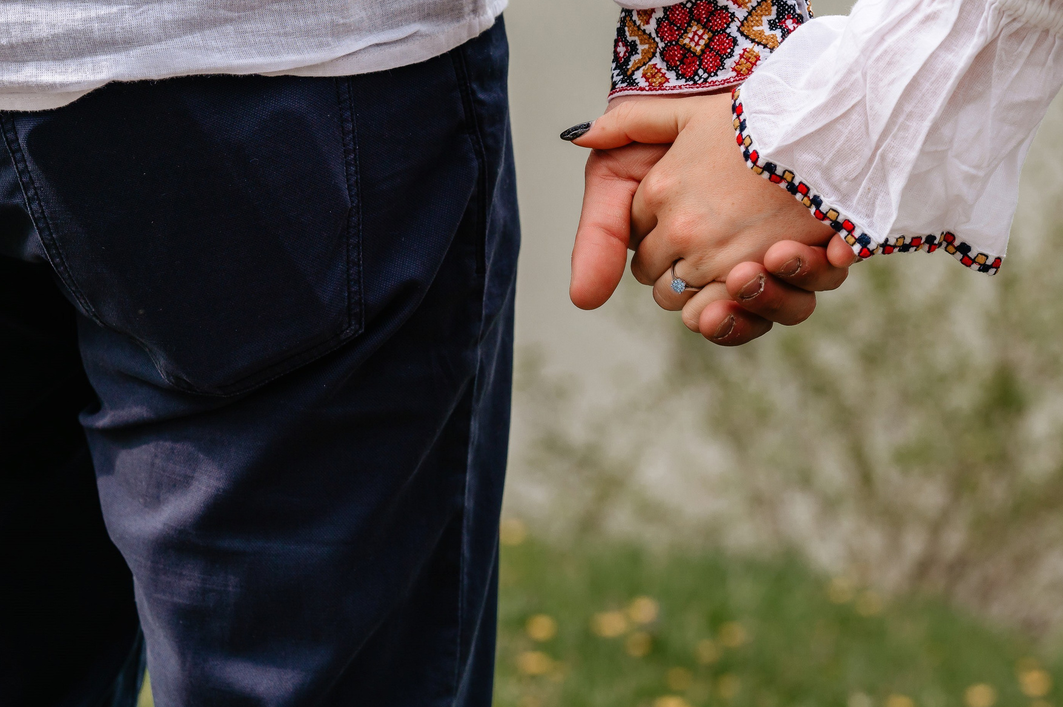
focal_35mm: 124
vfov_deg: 11.0
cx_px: 664
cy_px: 250
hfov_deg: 16.5
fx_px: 3658
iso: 200
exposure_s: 1/500
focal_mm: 85
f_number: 5.6
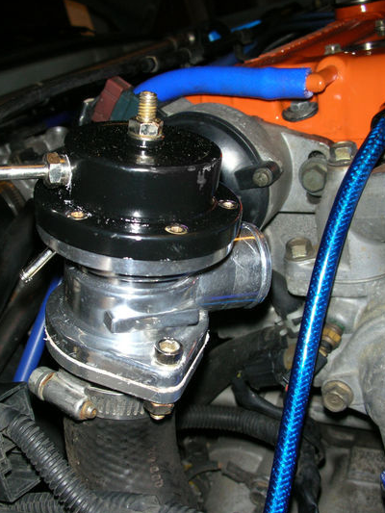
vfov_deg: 44.6
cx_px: 173
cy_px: 295
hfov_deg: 34.3
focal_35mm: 42
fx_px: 623
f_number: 3
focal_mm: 5.8
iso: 100
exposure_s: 1/60.1
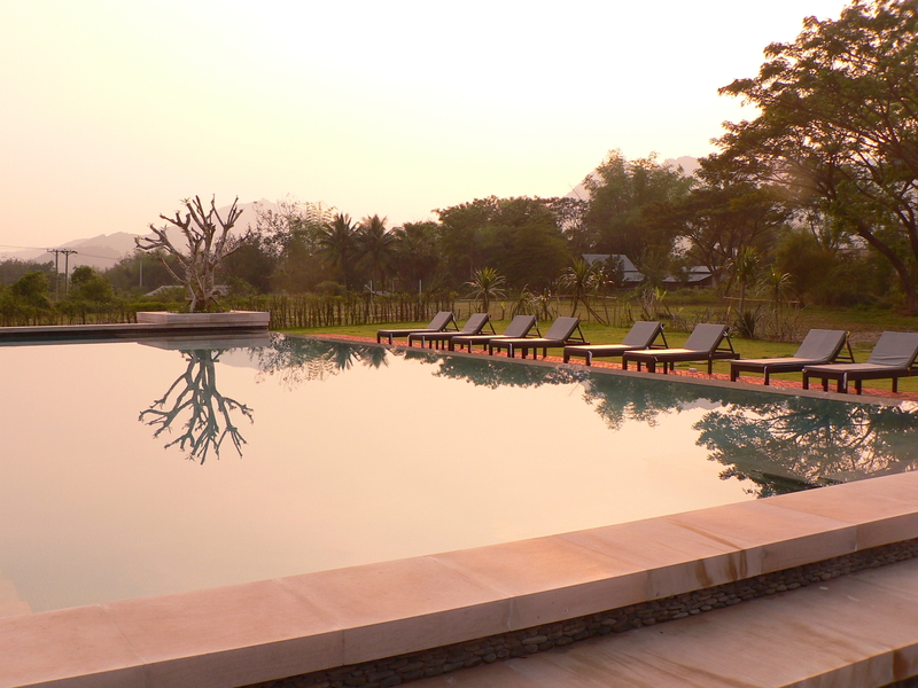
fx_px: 955
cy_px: 344
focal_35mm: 36
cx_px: 459
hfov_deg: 51.4
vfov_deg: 39.7
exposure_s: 1/200
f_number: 4
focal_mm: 6
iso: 80
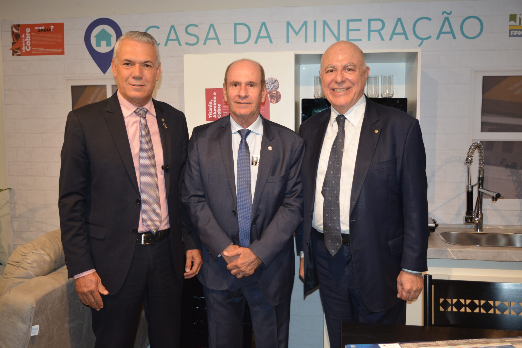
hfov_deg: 55.1
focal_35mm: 34
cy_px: 174
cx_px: 261
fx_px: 500
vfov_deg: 38.4
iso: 1000
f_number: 3.8
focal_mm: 23
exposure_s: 1/60
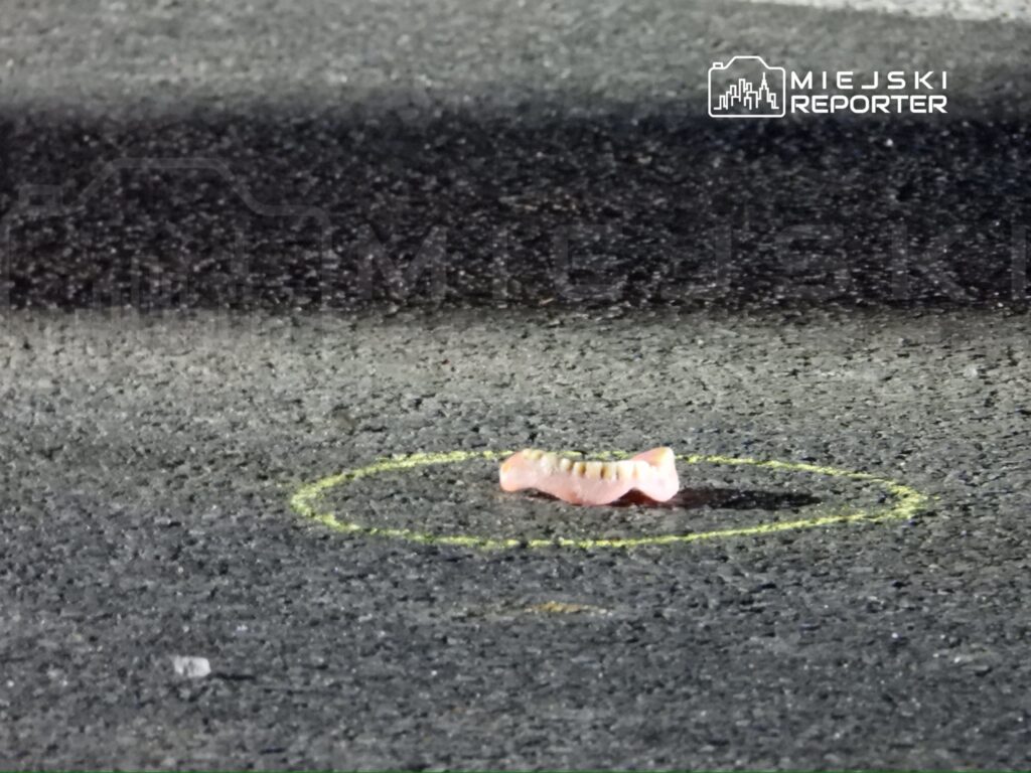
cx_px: 516
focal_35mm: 860
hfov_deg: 2.3
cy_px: 386
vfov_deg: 1.7
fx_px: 25614
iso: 1600
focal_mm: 155
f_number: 5.6
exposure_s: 1/1.3
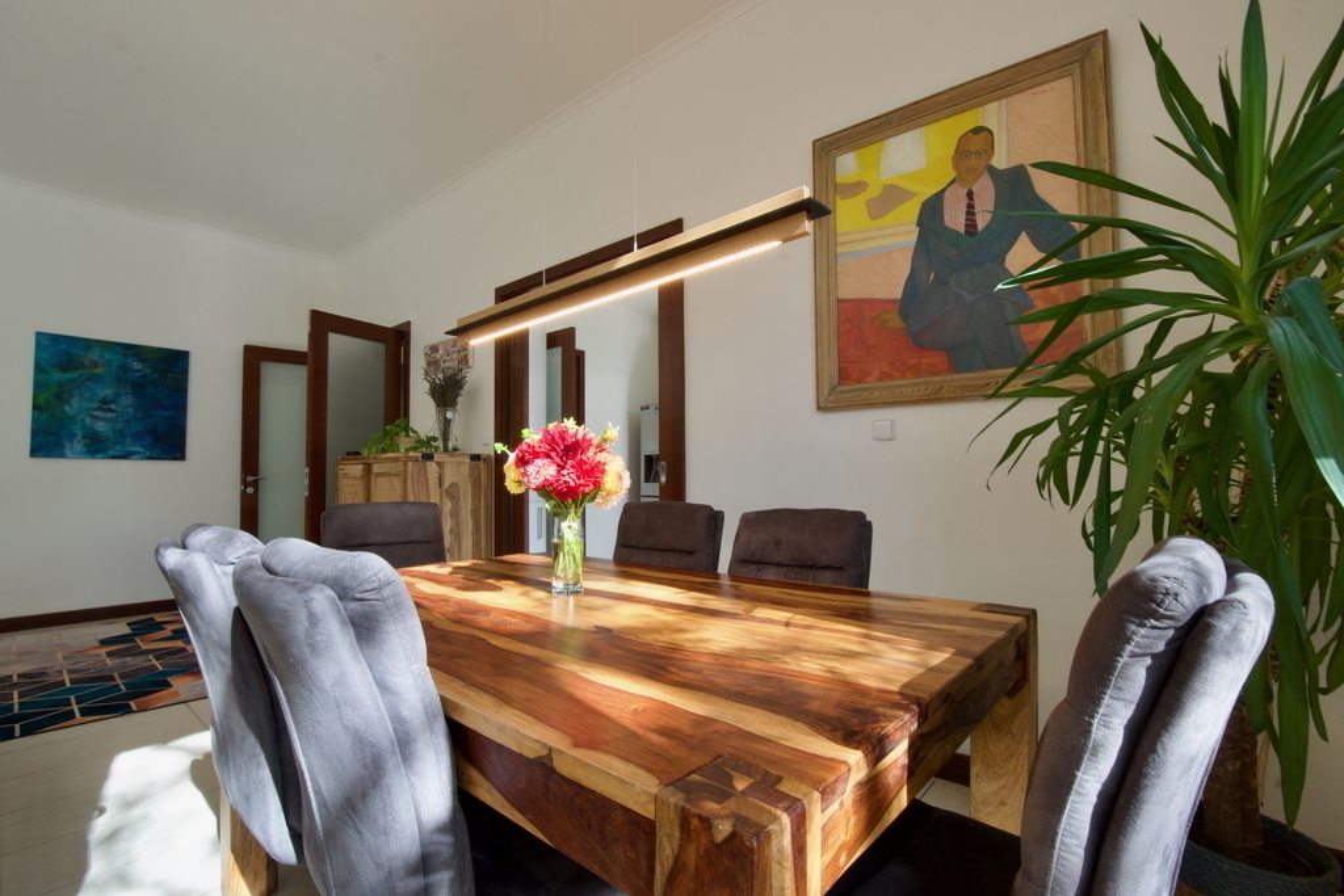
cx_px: 672
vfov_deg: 77.3
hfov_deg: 100.4
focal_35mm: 15
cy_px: 448
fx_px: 560
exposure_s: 1/6
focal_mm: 10
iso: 200
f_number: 20
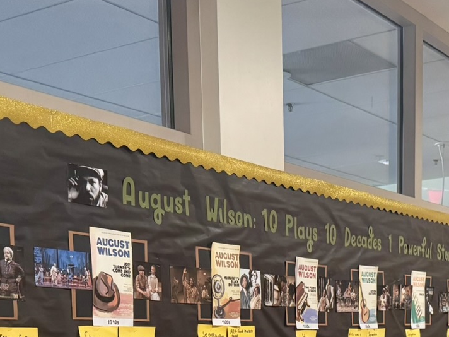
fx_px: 895
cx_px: 281
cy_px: 416
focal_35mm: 69
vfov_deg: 19.9
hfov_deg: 28.1
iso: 400
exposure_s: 1/60
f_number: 1.78
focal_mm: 6.76
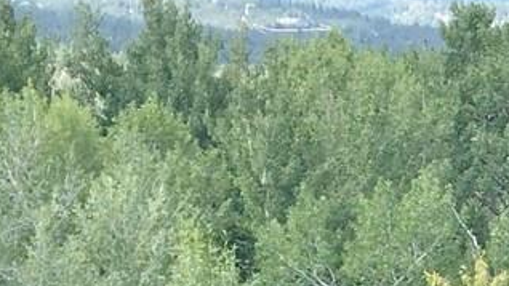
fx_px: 2146
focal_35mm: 159
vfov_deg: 6.8
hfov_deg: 12.6
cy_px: 920
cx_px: 855
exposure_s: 1/533
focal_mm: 4.15
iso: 32
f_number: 2.2
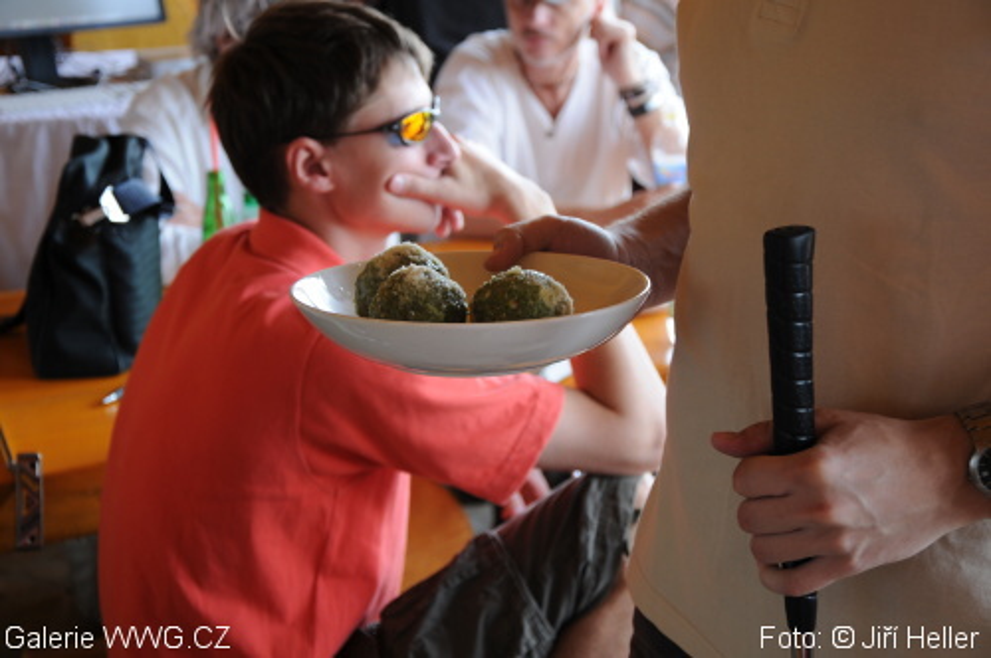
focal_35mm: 72
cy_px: 329
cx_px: 496
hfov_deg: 28.1
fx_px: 1979
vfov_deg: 18.9
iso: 200
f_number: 4.8
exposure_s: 1/40
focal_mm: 48
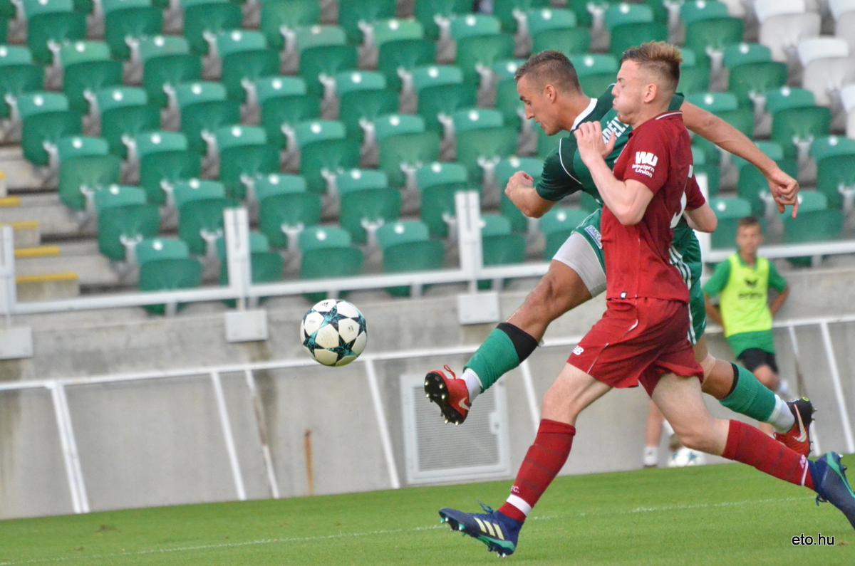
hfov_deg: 4.6
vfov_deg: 3.0
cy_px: 283
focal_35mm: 450
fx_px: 10666
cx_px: 428
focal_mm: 300
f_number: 6.3
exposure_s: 1/3200
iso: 6400
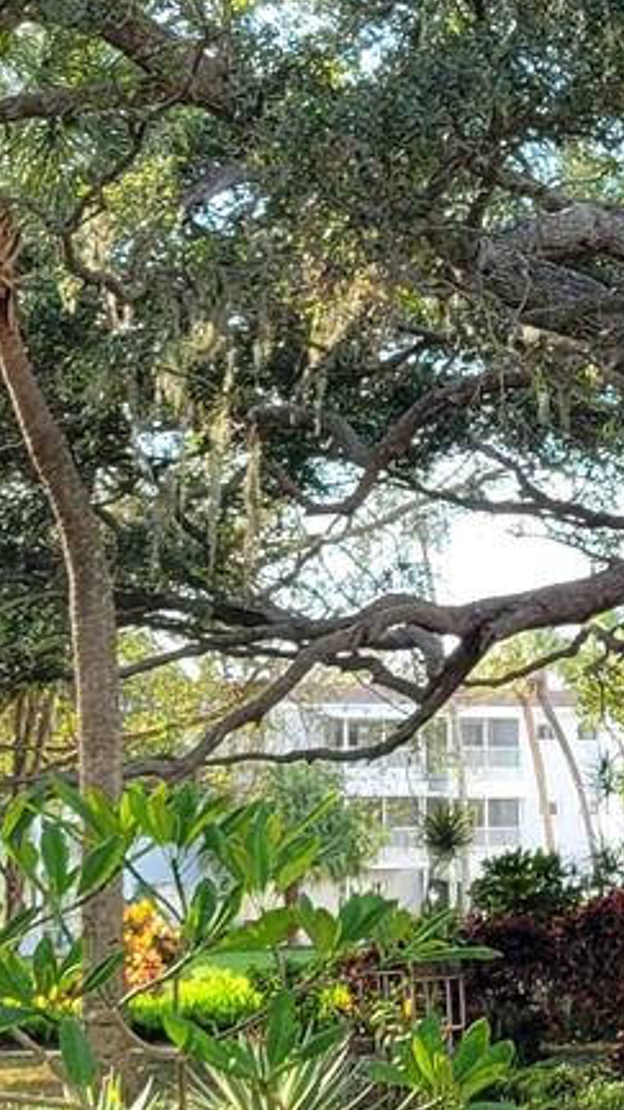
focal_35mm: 105
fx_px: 3089
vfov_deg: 20.4
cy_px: 630
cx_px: 781
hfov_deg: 11.3
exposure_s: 1/381
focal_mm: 5.4
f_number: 1.8
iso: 40
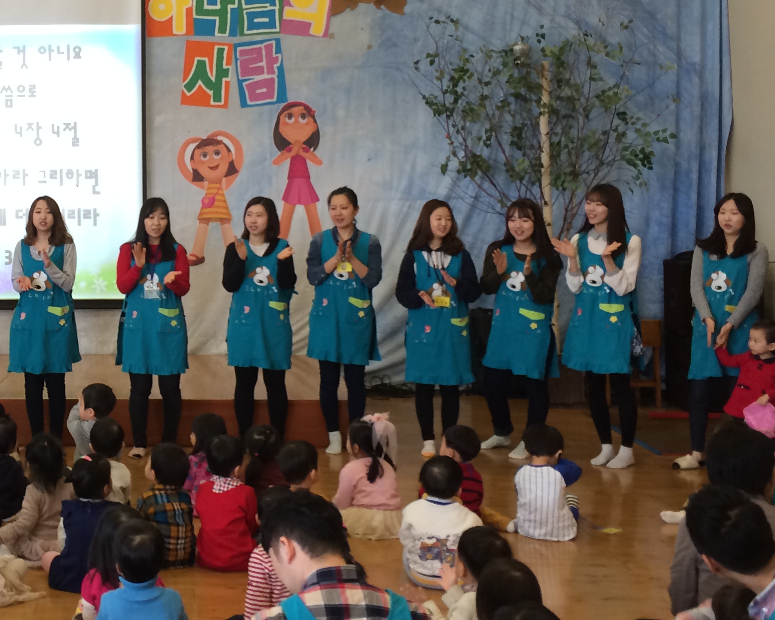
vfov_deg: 26.4
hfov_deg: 31.9
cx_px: 120
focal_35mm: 57
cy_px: 159
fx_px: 1307
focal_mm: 4.15
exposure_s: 1/30
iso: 80
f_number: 2.2
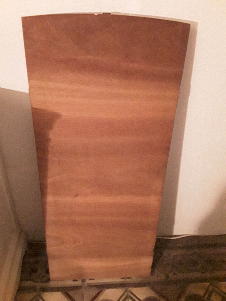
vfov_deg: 65.3
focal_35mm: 27
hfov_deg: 51.4
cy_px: 150
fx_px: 235
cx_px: 113
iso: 1000
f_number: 1.9
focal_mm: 2.91
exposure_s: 1/17
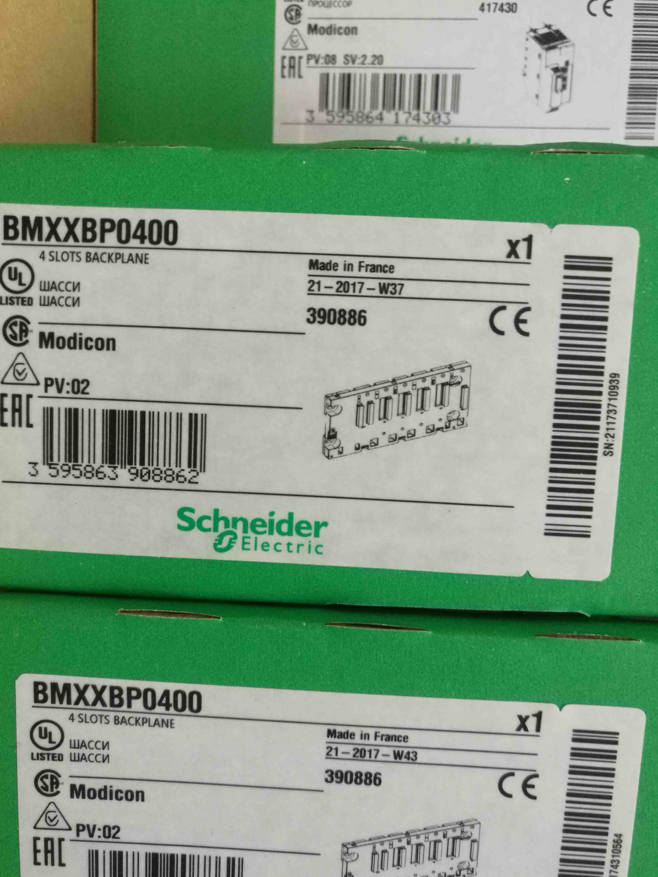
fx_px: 710
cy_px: 452
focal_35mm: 28
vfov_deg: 63.4
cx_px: 318
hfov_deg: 49.7
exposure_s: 1/25
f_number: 2
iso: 320
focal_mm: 4.04
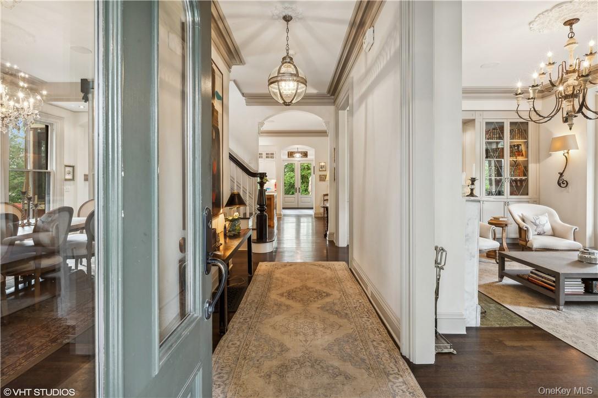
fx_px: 274
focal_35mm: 16
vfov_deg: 72.0
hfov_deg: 95.0
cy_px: 199
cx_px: 299
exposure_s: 1/2.5
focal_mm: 16.5
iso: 200
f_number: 11
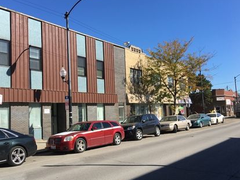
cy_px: 93
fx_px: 243
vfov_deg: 40.7
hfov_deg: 52.3
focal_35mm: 35
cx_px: 99
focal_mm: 4.15
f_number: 2.2
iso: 25
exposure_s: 1/1508
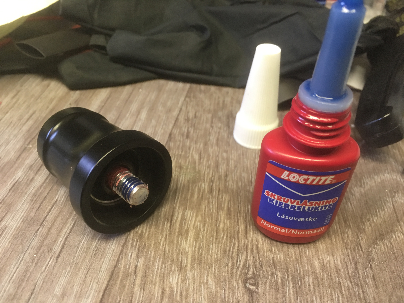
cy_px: 152
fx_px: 338
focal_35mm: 29
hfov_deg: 61.7
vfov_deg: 48.2
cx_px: 202
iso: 160
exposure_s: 1/33
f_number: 2.2
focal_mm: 4.15
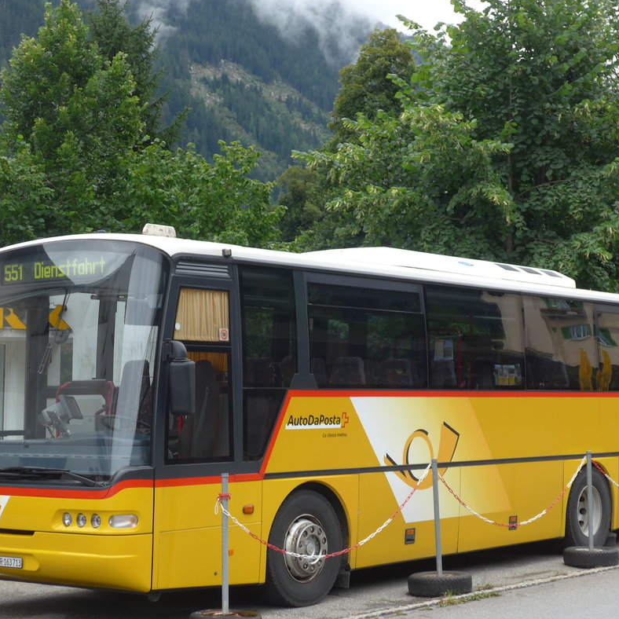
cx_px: 307
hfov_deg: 23.4
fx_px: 1497
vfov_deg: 23.4
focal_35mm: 74
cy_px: 332
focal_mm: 11.3
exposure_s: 1/320
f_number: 3.4
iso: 80
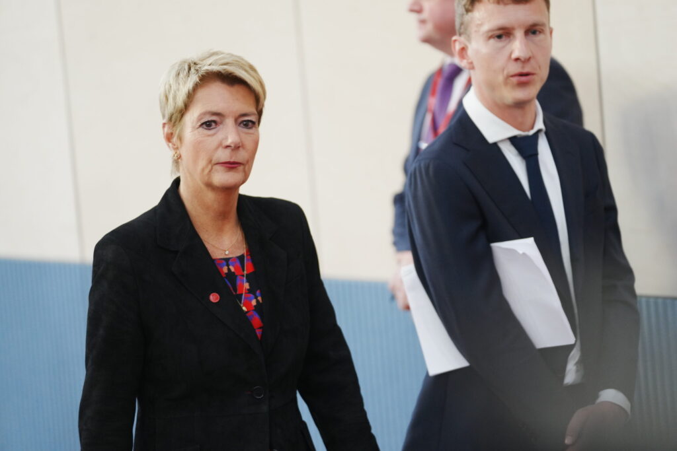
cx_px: 338
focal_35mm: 131
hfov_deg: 15.6
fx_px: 2464
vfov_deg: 10.5
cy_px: 226
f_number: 2.8
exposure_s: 1/400
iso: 1600
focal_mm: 131
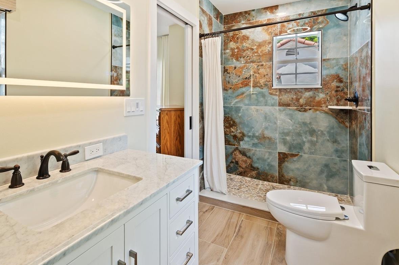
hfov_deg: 86.0
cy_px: 118
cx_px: 162
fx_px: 210
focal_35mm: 19
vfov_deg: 64.2
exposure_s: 1/15
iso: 200
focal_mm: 14
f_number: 8
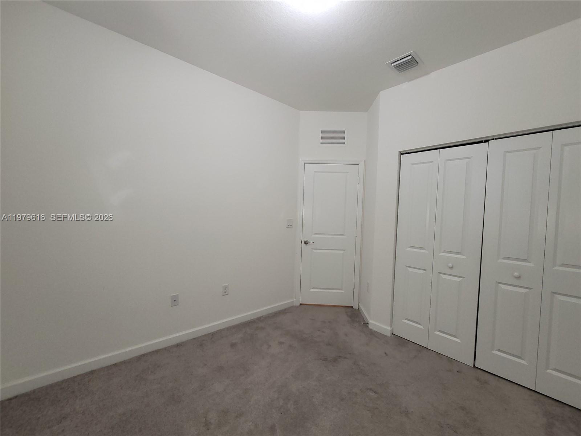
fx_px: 218
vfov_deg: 89.9
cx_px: 290
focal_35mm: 13
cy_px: 218
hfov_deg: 106.2
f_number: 2.2
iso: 160
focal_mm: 2.2
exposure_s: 1/60
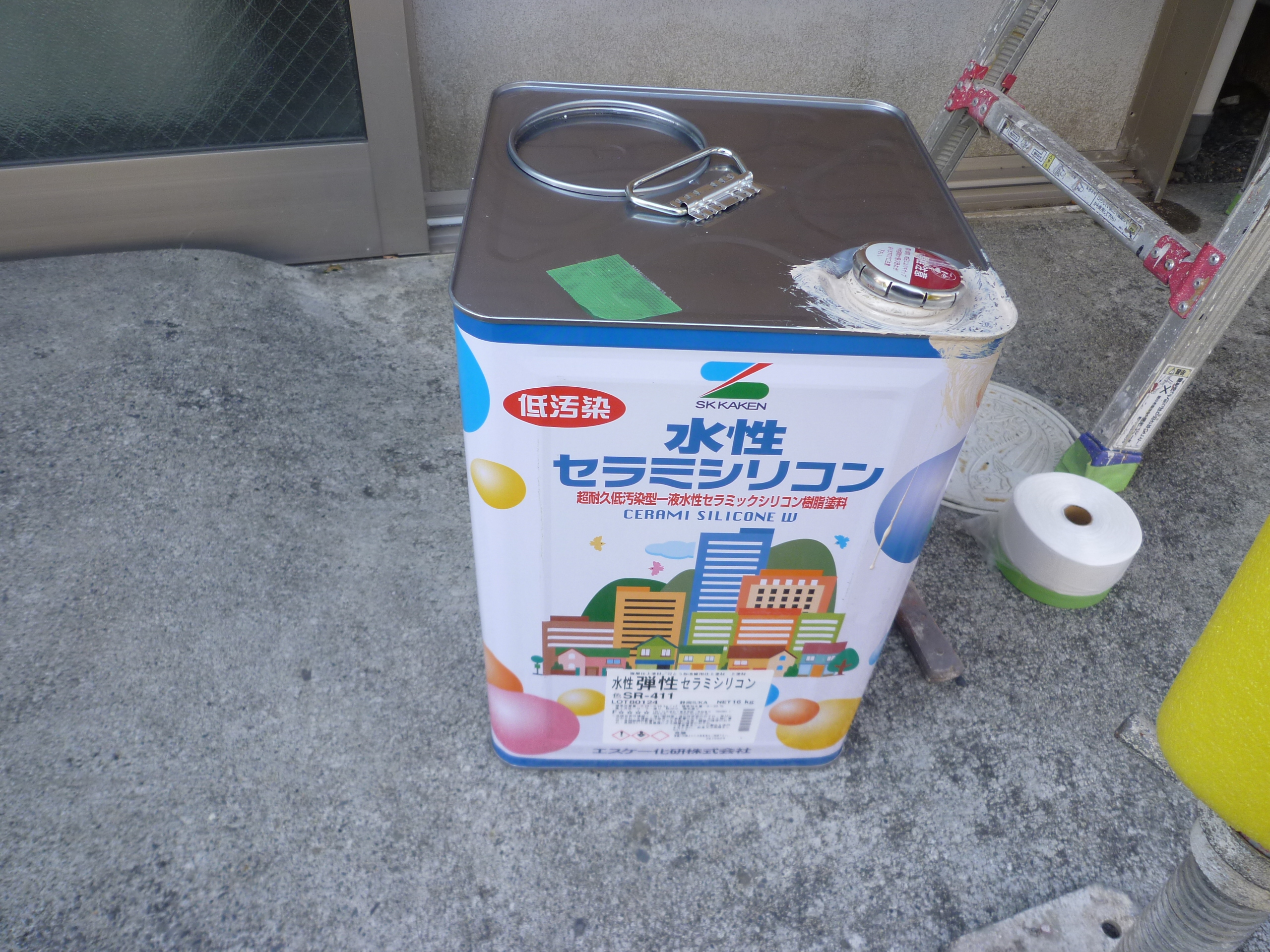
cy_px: 476
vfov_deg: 54.9
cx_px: 635
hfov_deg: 69.4
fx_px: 917
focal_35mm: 25
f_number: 2.8
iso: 80
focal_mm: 4.5
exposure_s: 1/60
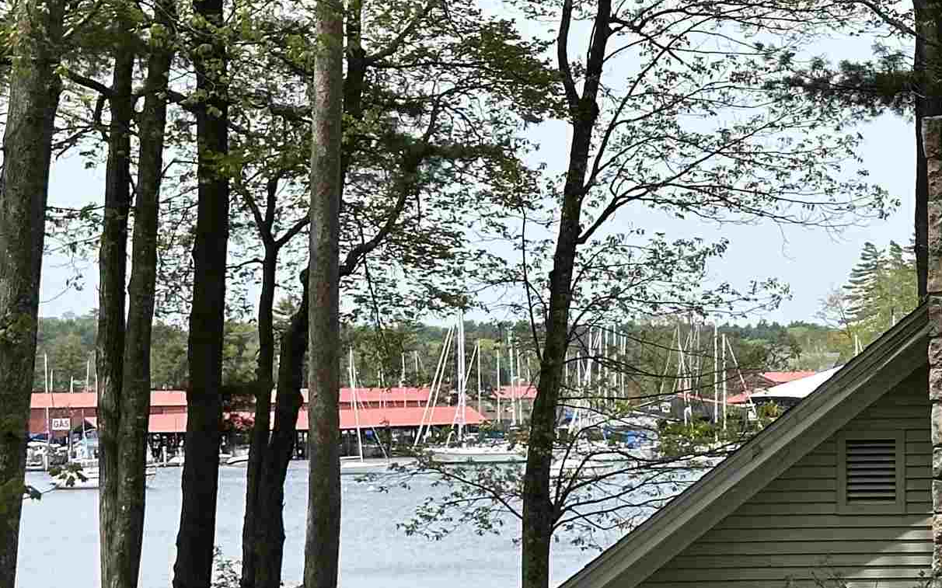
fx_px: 3311
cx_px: 1188
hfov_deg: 15.5
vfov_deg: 10.1
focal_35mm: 129
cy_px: 369
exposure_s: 1/2976
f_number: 1.78
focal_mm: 6.86
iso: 64
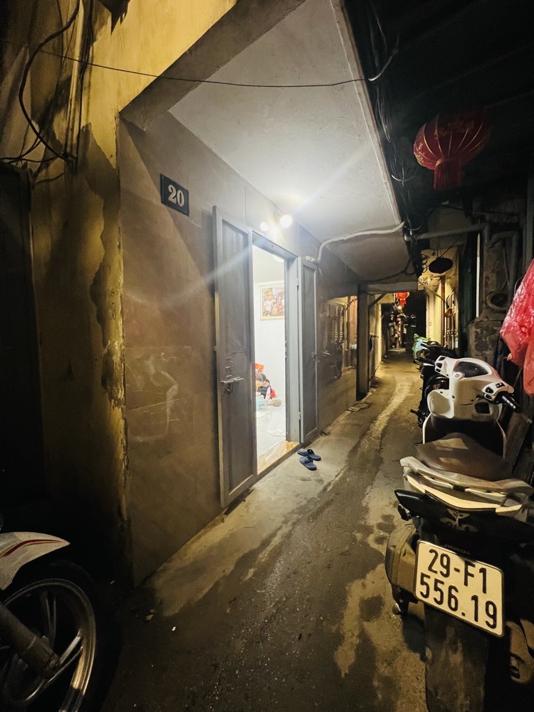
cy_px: 356
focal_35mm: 13
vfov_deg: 106.2
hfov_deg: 89.9
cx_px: 267
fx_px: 267
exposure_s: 1/50
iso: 320
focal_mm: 1.57
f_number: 1.8
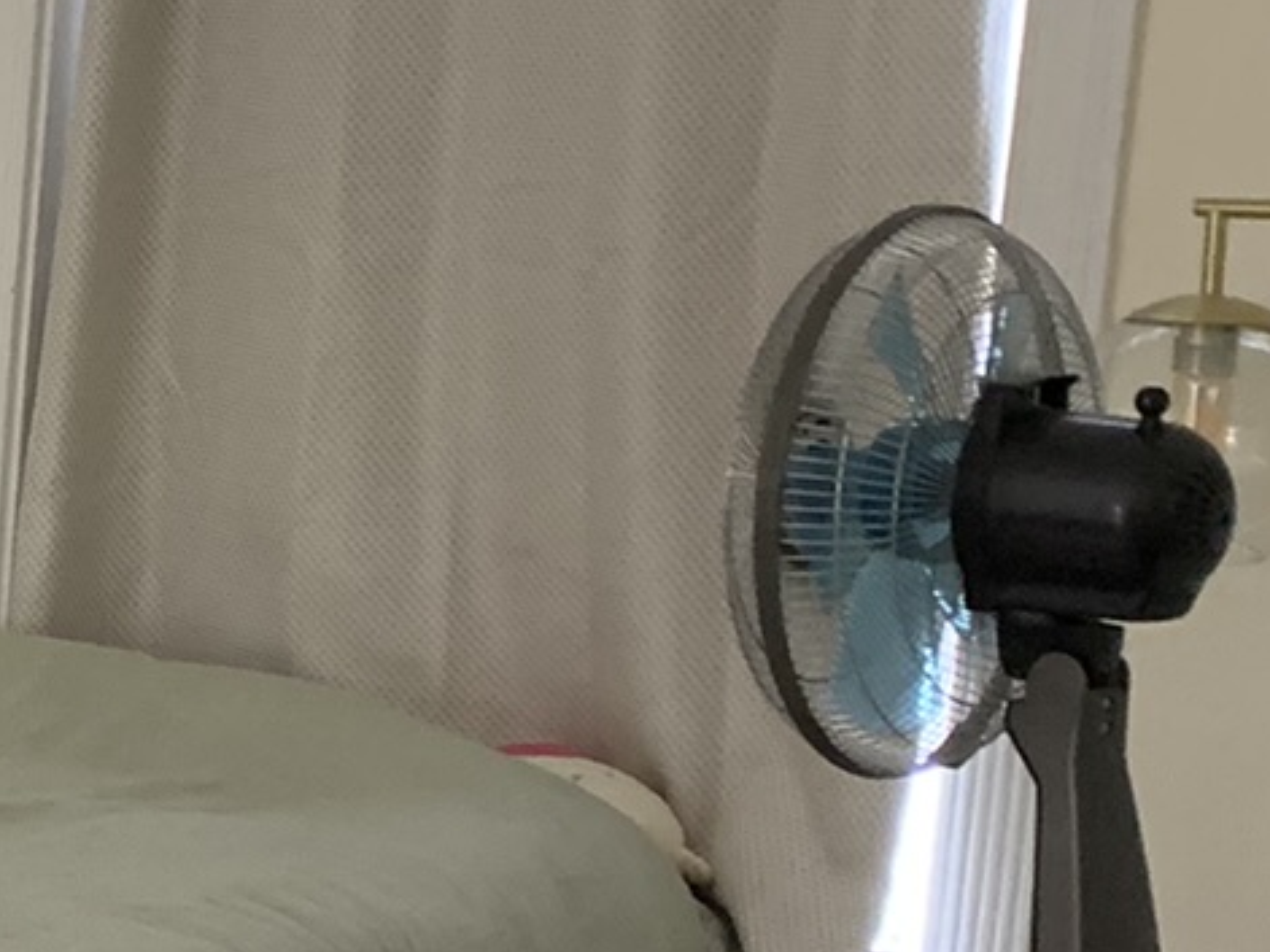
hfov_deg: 16.0
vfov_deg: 13.1
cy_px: 658
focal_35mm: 113
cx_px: -615
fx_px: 4145
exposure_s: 1/30
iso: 640
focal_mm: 4.25
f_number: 1.8
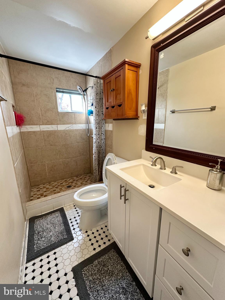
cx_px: 112
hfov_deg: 85.7
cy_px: 150
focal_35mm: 14
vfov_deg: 102.1
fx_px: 121
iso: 160
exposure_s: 1/60
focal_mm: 2.22
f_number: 2.2
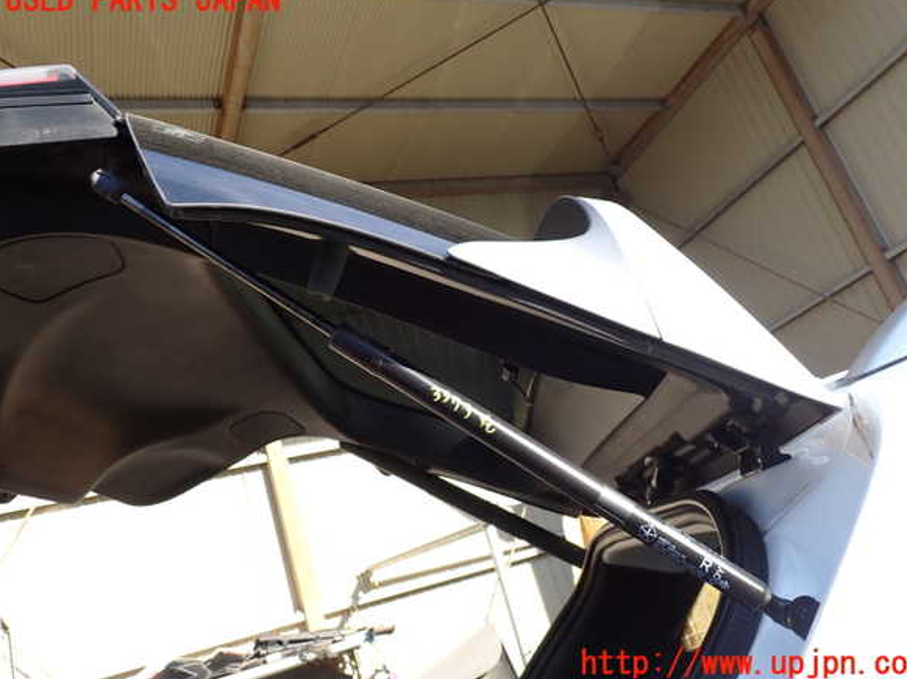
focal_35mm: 31
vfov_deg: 45.4
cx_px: 465
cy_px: 332
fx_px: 812
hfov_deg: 58.4
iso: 100
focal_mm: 5.4
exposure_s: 1/250
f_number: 3.2
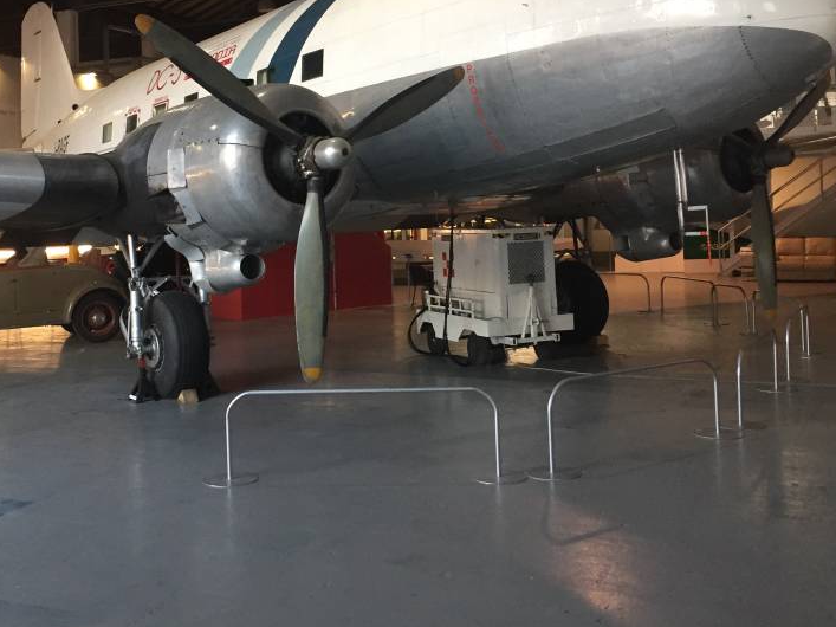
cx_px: 335
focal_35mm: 42
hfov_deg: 44.6
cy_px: 202
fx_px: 1014
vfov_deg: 34.0
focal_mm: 4.15
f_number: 2.2
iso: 160
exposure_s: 1/33
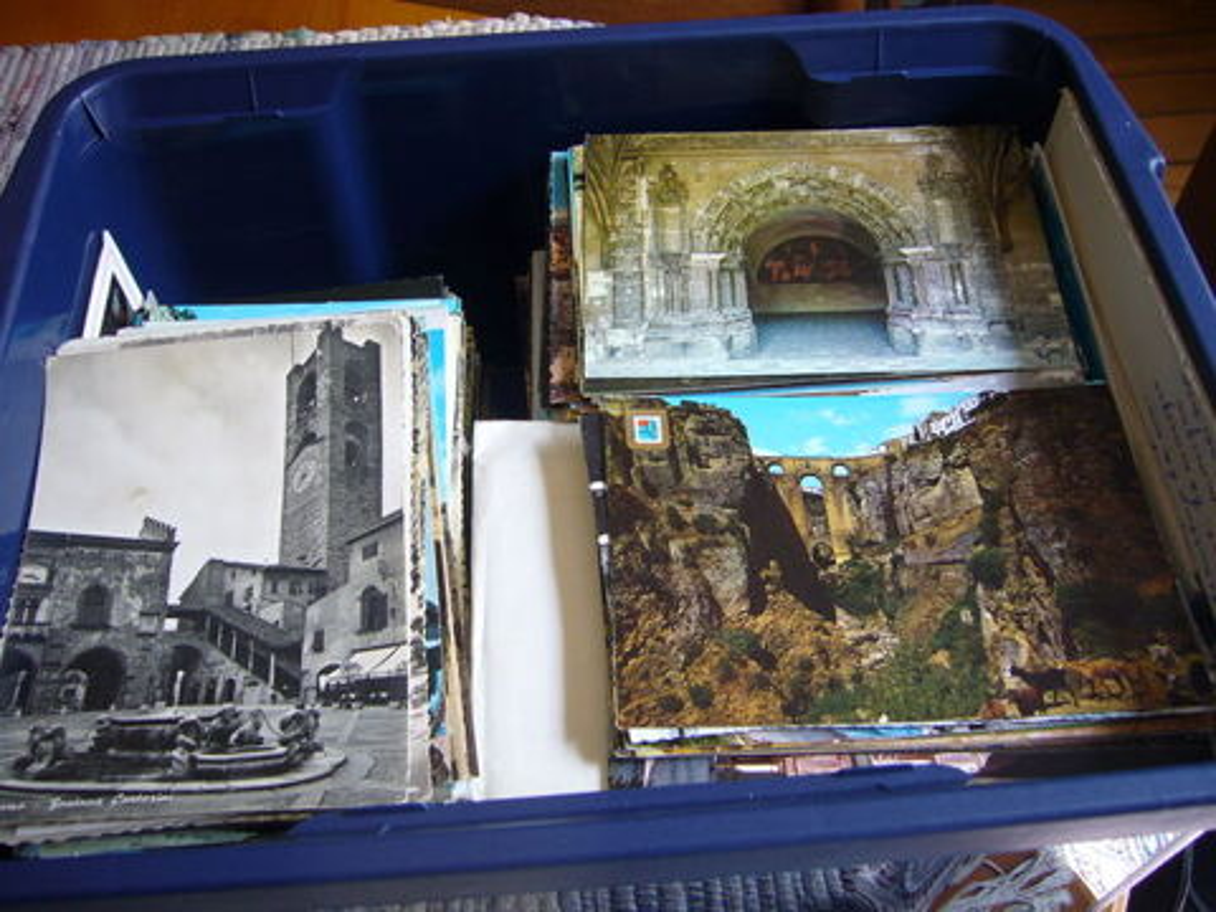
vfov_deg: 40.7
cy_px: 456
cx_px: 608
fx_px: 1229
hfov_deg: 52.6
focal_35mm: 35
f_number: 2.8
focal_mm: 5.8
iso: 100
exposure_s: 1/60
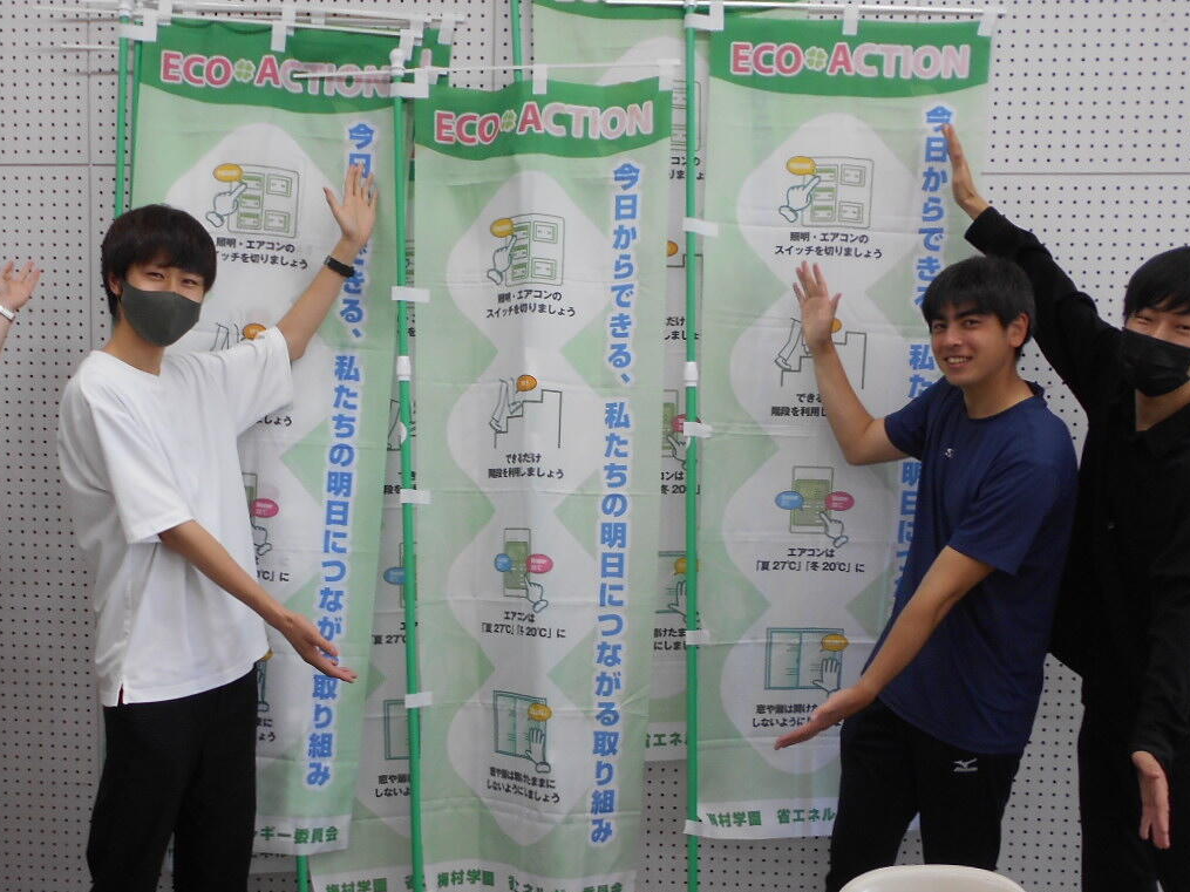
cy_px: 534
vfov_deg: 35.0
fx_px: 1409
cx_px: 546
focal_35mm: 41
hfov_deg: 45.7
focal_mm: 4.6
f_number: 3.2
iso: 80
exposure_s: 1/40
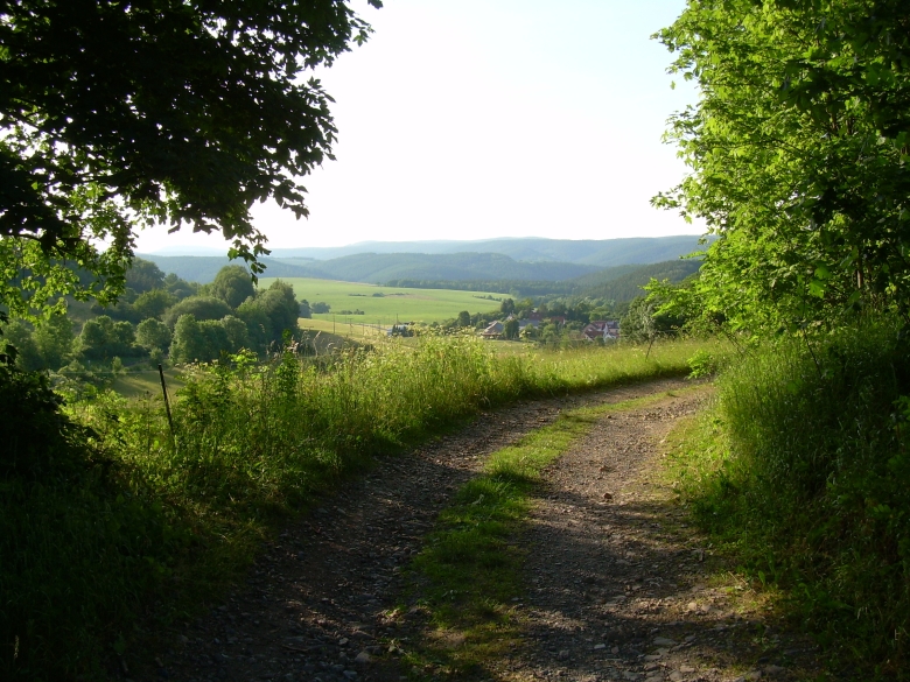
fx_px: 999
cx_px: 455
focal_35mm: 38
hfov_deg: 49.0
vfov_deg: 37.7
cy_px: 341
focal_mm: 6.3
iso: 50
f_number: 4.6
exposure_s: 1/193
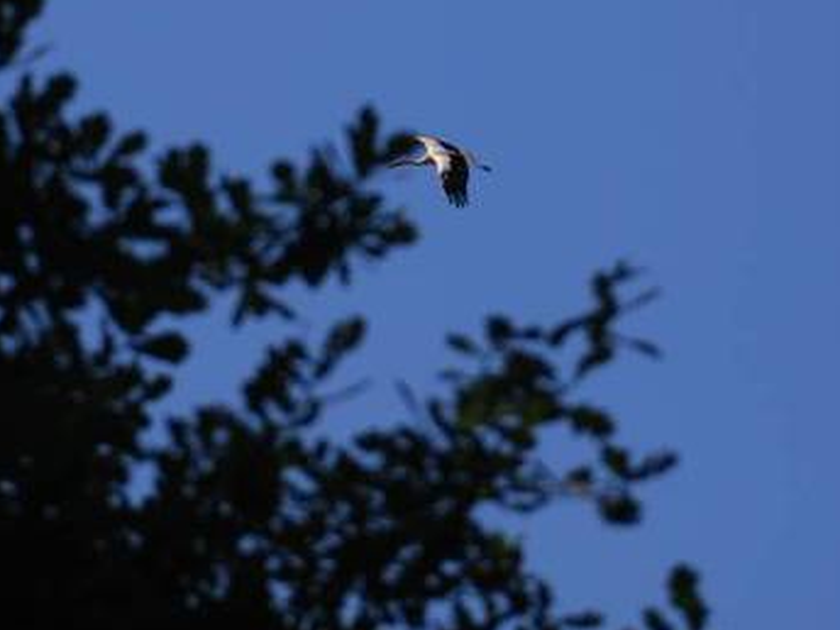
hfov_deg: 3.4
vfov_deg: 2.5
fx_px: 14244
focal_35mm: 587
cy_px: 154
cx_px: 440
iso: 100
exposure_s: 1/800
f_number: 5.6
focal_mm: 200
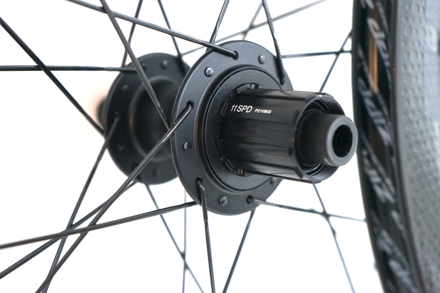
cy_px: 146
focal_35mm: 57
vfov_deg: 23.7
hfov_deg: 35.1
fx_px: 696
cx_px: 220
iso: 2000
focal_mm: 57
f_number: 5
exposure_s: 1/60
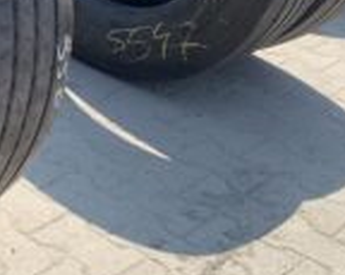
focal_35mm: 76
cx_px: -161
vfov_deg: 19.9
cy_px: 44
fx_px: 775
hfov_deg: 21.4
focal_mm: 4.25
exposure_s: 1/749
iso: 25
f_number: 1.8
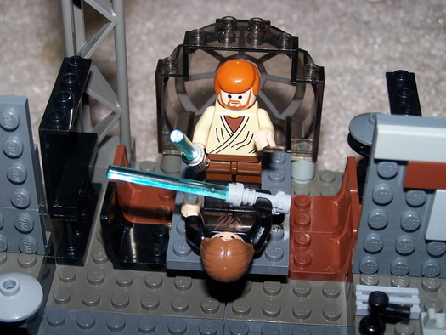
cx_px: 223
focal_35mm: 75
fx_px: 967
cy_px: 168
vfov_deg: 19.6
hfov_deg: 26.0
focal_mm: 12.4
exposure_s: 1/60
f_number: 3.2
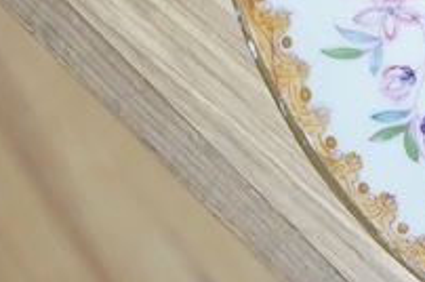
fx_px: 2958
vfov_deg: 5.4
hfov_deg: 7.4
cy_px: -257
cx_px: 1169
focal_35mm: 251
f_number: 9
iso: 2500
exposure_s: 1/200
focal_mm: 30
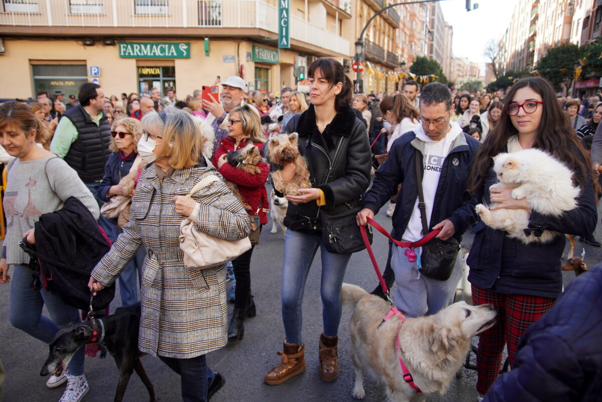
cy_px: 201
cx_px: 301
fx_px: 502
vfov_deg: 43.6
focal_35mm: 30
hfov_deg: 61.9
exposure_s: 1/320
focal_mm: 20
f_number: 2.8
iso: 100
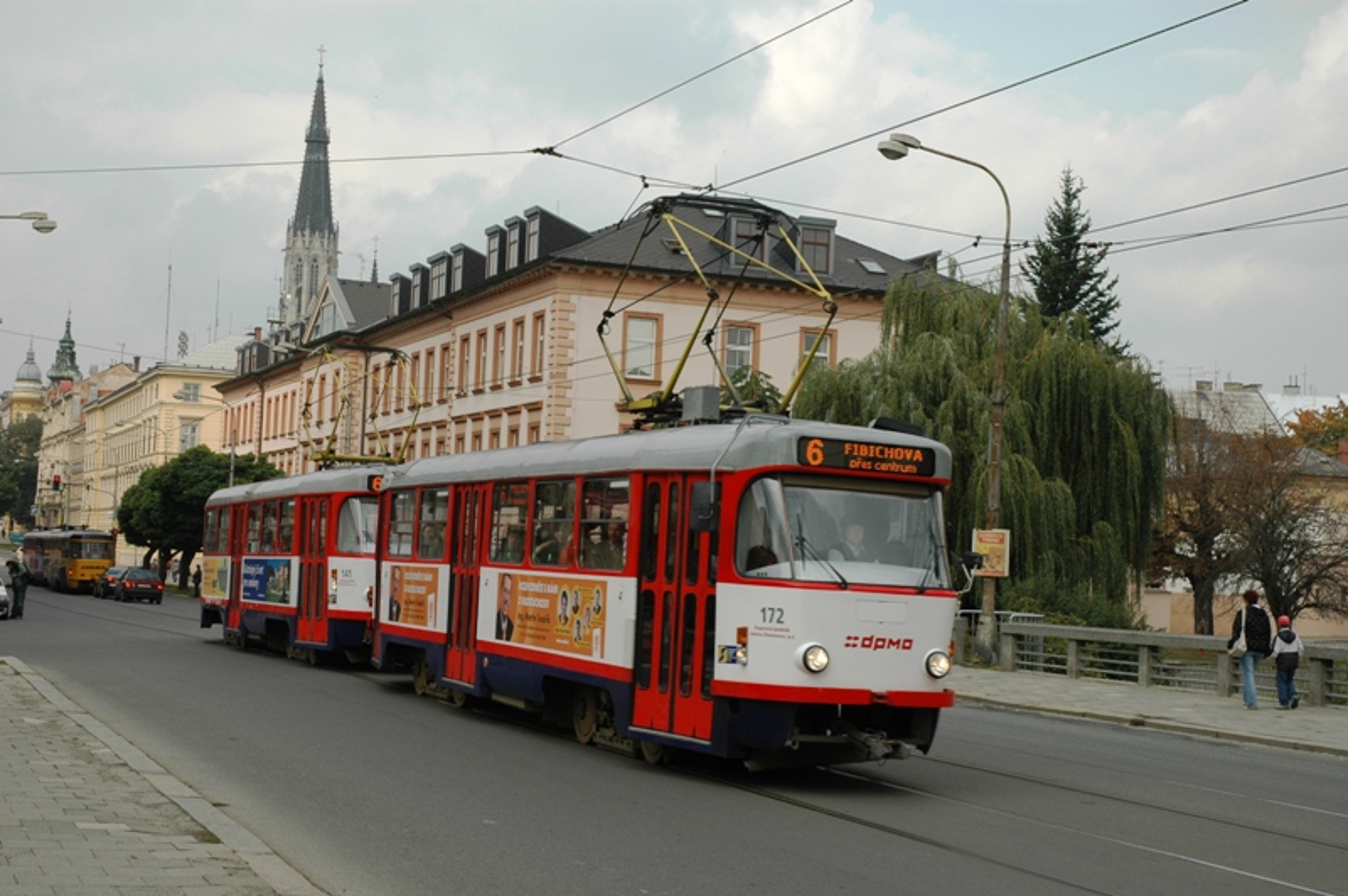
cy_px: 448
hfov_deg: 35.1
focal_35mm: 57
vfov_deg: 23.7
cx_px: 674
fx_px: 2133
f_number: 9
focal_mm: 38
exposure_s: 1/320
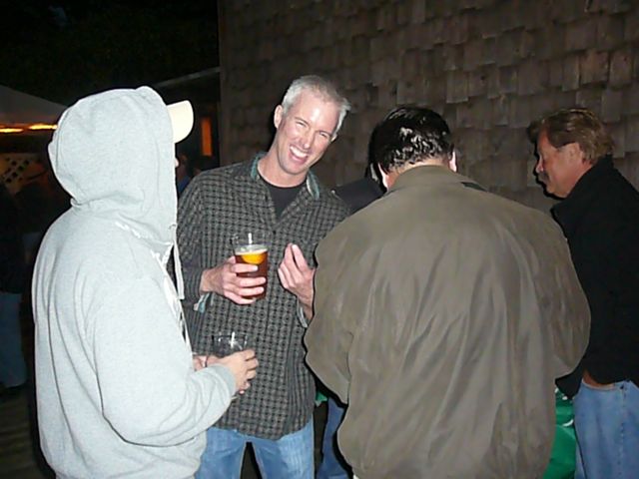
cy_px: 240
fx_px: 646
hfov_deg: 52.6
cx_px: 320
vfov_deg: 40.7
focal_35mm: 35
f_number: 2.8
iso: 800
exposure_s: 1/30
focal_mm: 5.2
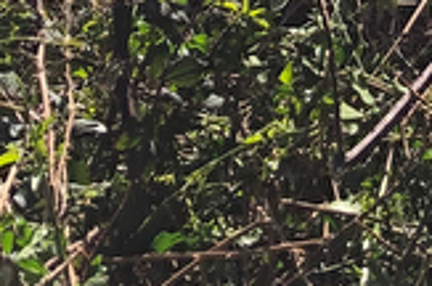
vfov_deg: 6.9
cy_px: -585
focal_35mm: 179
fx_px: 2144
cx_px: 599
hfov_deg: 11.2
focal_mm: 3.99
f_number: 1.8
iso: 20
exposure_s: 1/991
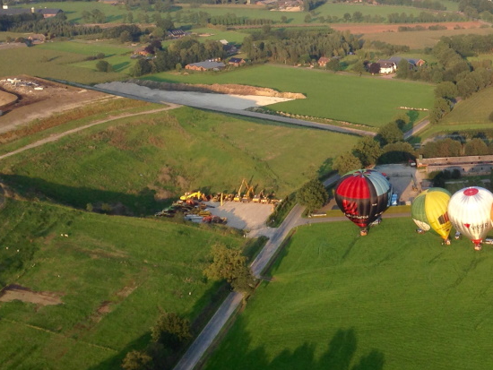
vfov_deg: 20.4
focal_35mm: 72
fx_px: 1026
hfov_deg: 25.3
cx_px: 527
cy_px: 109
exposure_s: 1/516
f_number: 2.4
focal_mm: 4.12
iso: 50
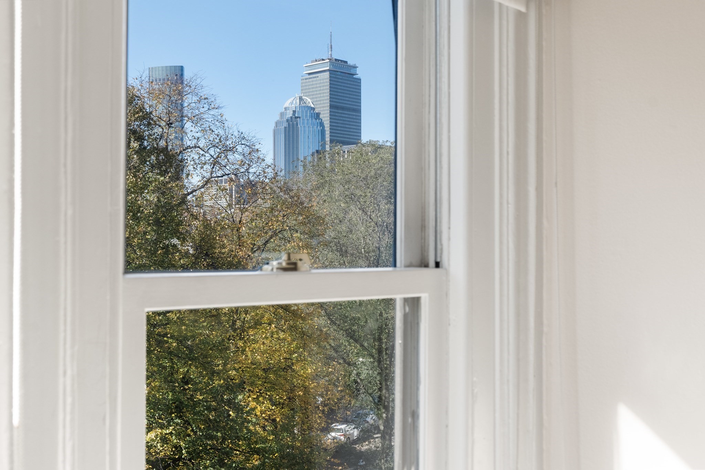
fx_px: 842
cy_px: 235
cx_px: 352
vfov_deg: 31.2
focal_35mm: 43
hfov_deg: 45.4
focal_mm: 29
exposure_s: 1/125
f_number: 8
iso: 200
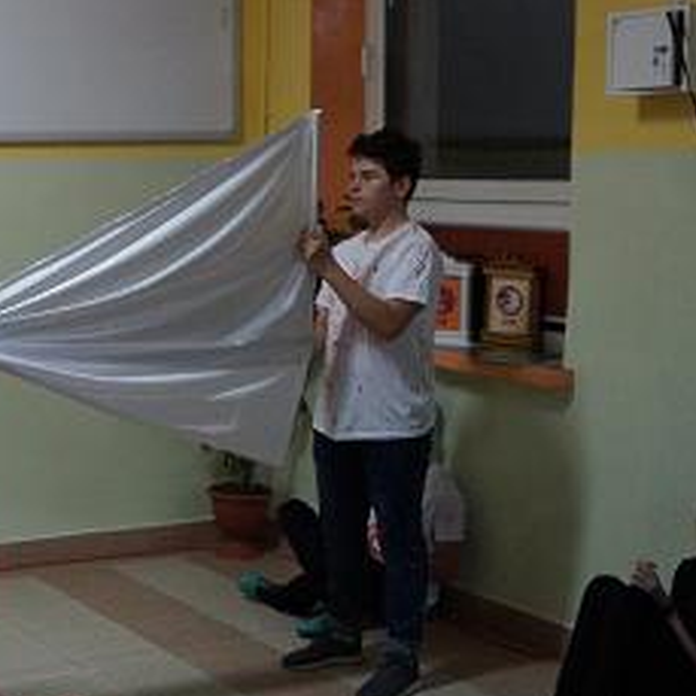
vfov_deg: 28.6
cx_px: -88
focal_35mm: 60
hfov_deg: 26.2
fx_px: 1365
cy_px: 400
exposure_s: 1/160
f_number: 3.5
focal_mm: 18
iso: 2000
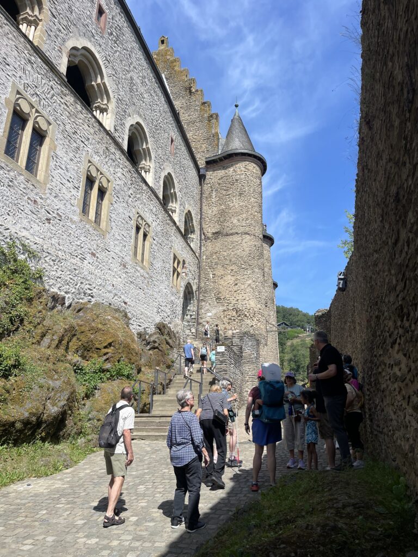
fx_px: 403
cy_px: 278
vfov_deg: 69.4
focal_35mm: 25
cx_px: 209
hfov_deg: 54.9
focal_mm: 5.1
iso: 32
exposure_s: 1/3003
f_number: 1.6
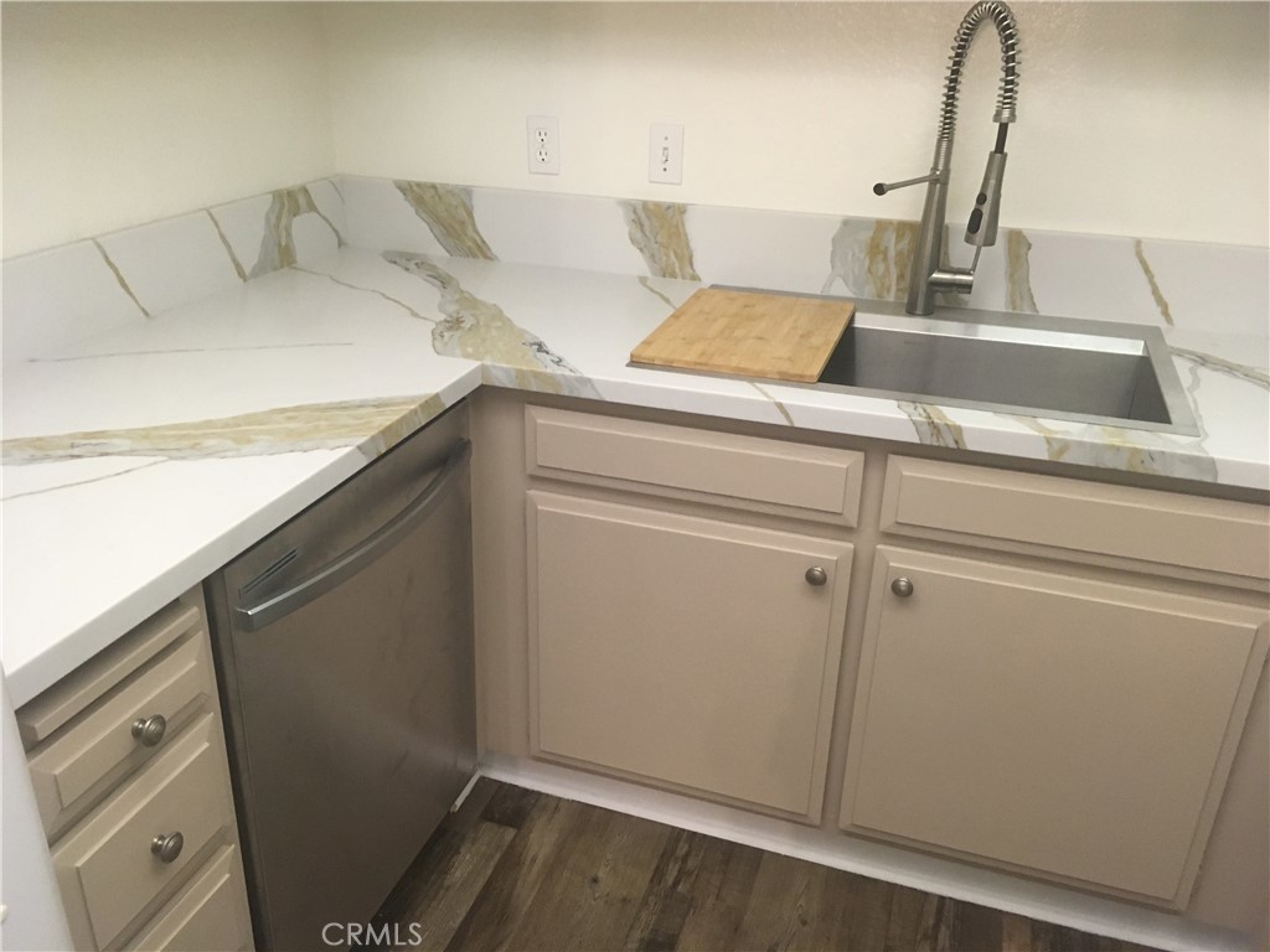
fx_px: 1064
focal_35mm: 29
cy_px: 476
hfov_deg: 61.7
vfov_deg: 48.2
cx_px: 635
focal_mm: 4.15
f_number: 2.2
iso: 160
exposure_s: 1/30
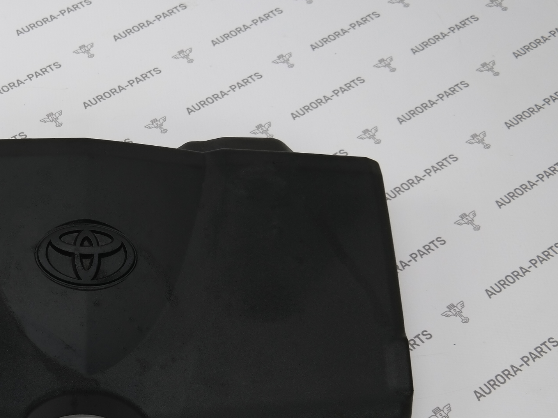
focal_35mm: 54
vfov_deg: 26.9
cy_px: 278
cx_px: 57
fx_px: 870
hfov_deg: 33.7
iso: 100
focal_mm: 18
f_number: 4
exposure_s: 1/80
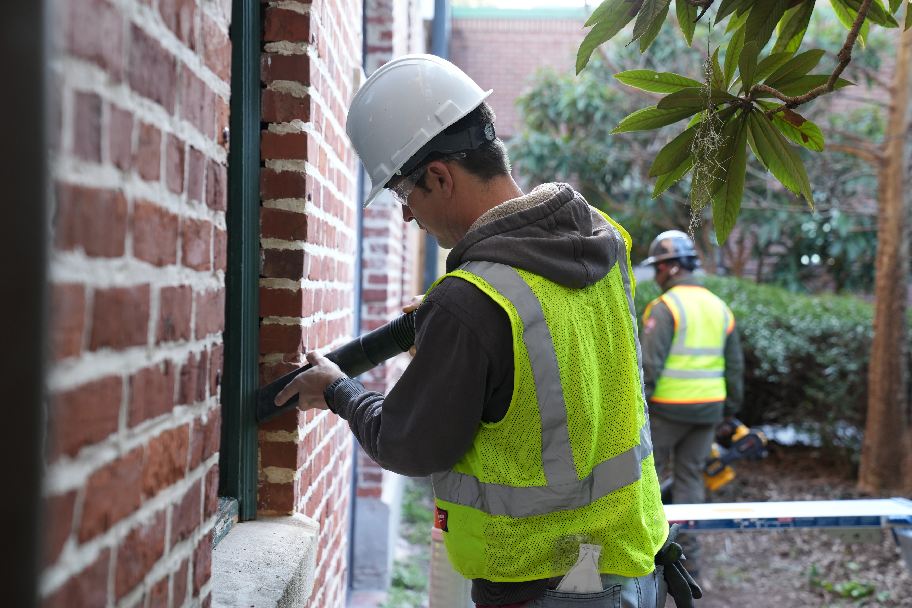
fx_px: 1419
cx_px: 456
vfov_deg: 24.2
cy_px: 304
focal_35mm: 56
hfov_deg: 35.6
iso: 640
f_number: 4
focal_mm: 56
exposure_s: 1/160
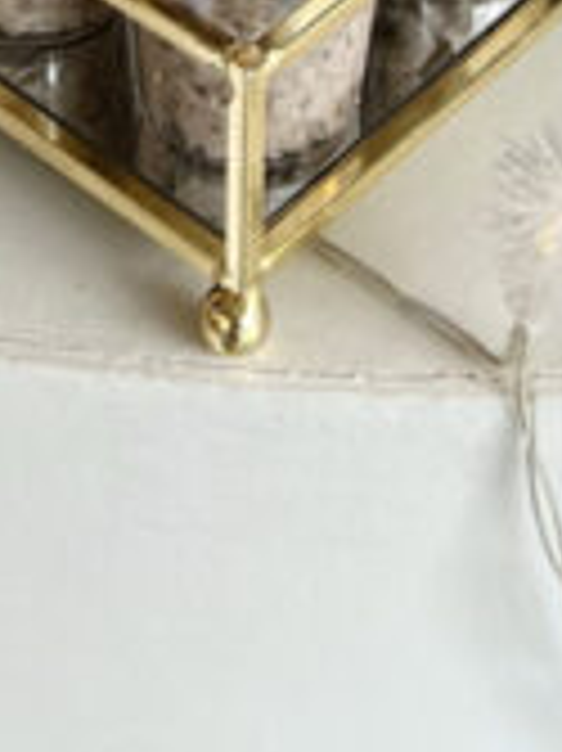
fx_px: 2493
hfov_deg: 12.8
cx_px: 92
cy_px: -896
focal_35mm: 115
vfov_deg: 13.7
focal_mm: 5.7
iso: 80
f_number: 1.5
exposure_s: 1/50
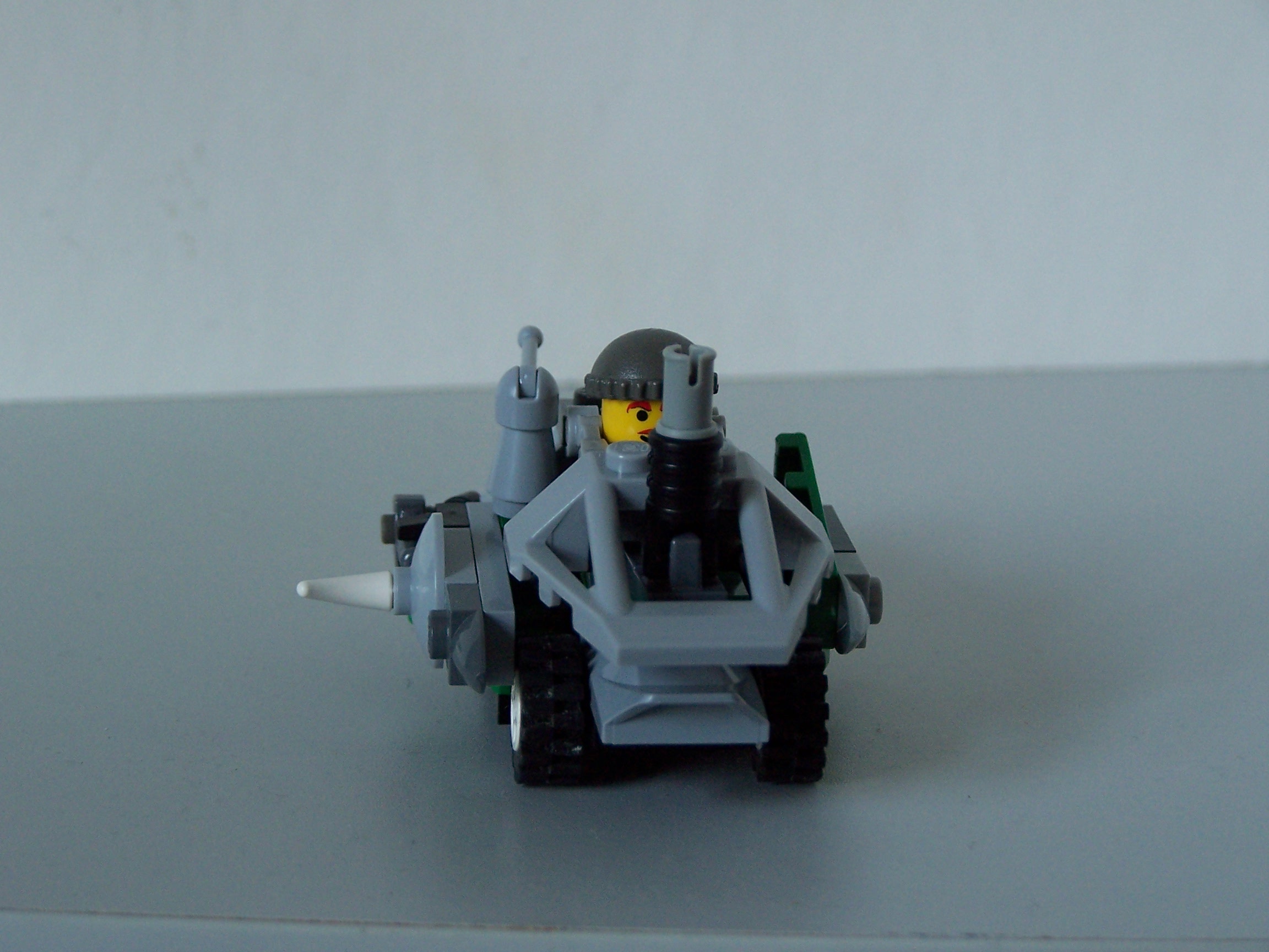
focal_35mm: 105
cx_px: 634
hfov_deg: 18.7
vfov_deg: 14.1
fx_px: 3849
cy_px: 476
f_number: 3.2
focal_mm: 17.5
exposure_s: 1/15
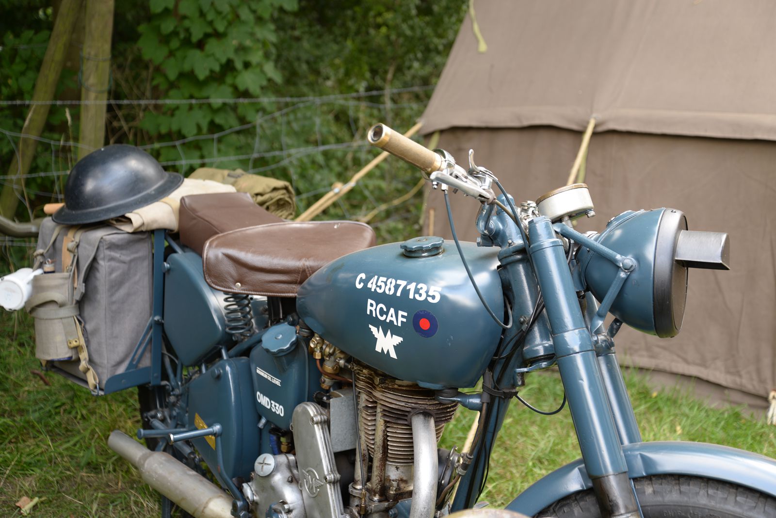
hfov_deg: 35.6
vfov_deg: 24.2
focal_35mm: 56
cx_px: 388
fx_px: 1207
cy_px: 259
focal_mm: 56
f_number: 4.2
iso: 100
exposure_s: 1/30
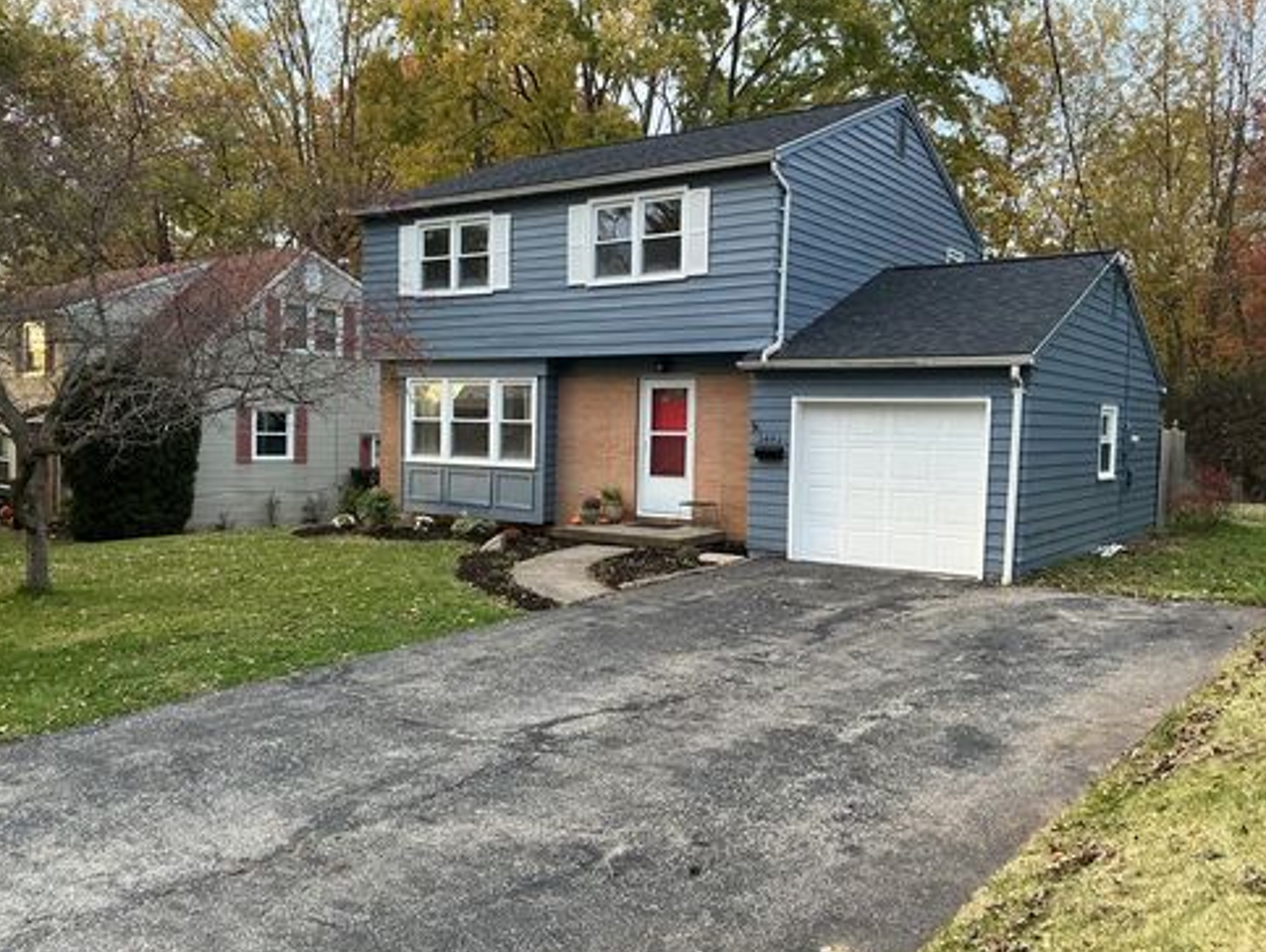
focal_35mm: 30
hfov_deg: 59.9
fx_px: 1098
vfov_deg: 46.9
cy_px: 471
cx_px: 626
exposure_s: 1/120
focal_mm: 3
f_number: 1.8
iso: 64
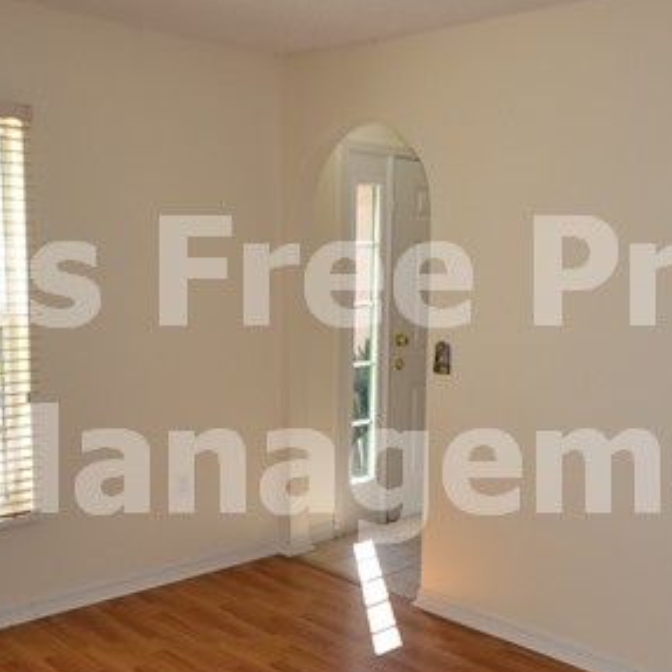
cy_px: 361
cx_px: 428
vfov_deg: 41.8
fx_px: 879
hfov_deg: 41.5
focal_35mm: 40
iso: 140
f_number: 4
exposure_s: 1/125
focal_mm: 10
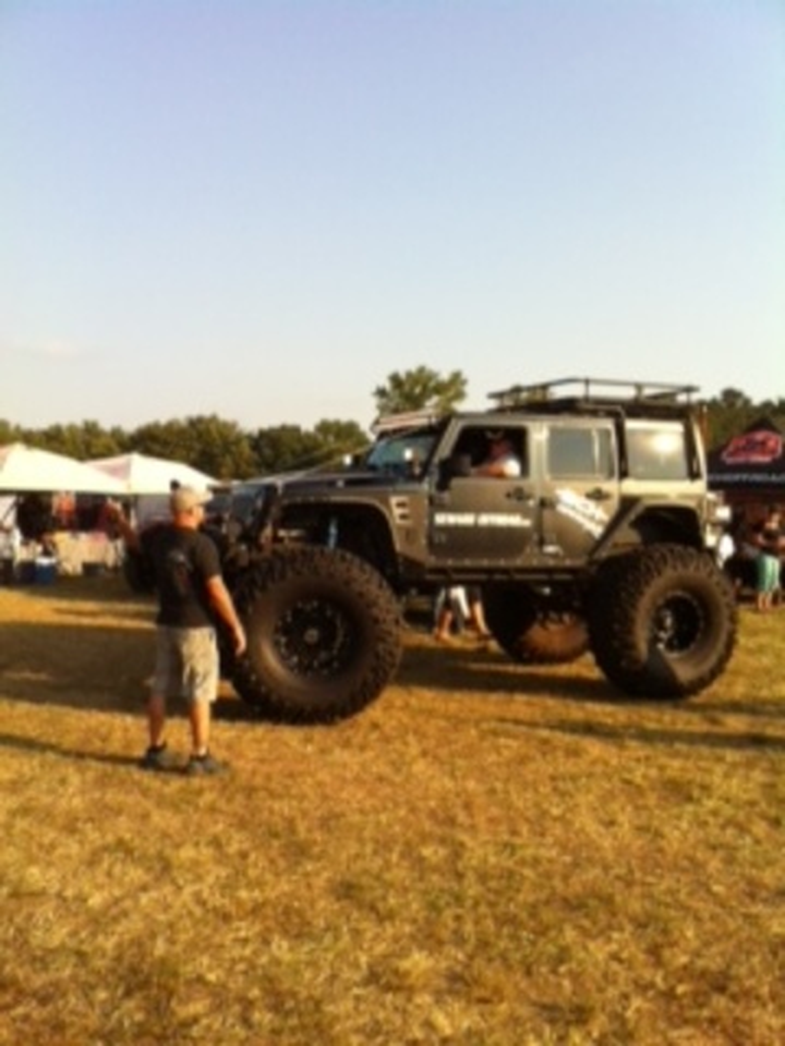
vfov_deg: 52.6
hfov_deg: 40.7
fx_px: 1058
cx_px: 392
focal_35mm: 35
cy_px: 523
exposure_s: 1/794
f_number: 2.8
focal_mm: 3.85
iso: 80
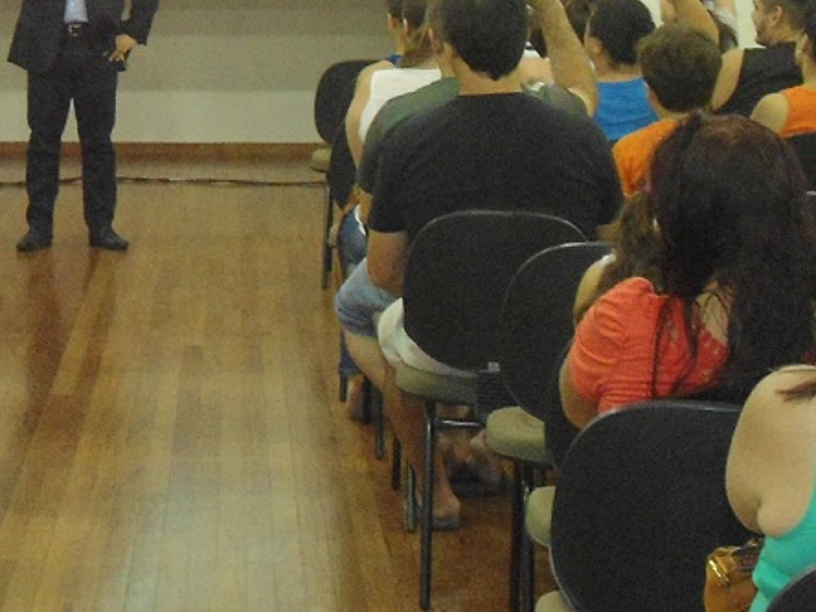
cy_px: 58
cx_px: 35
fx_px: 3064
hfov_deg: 15.0
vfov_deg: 11.3
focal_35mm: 130
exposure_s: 1/60
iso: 400
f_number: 3.9
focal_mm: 9.5
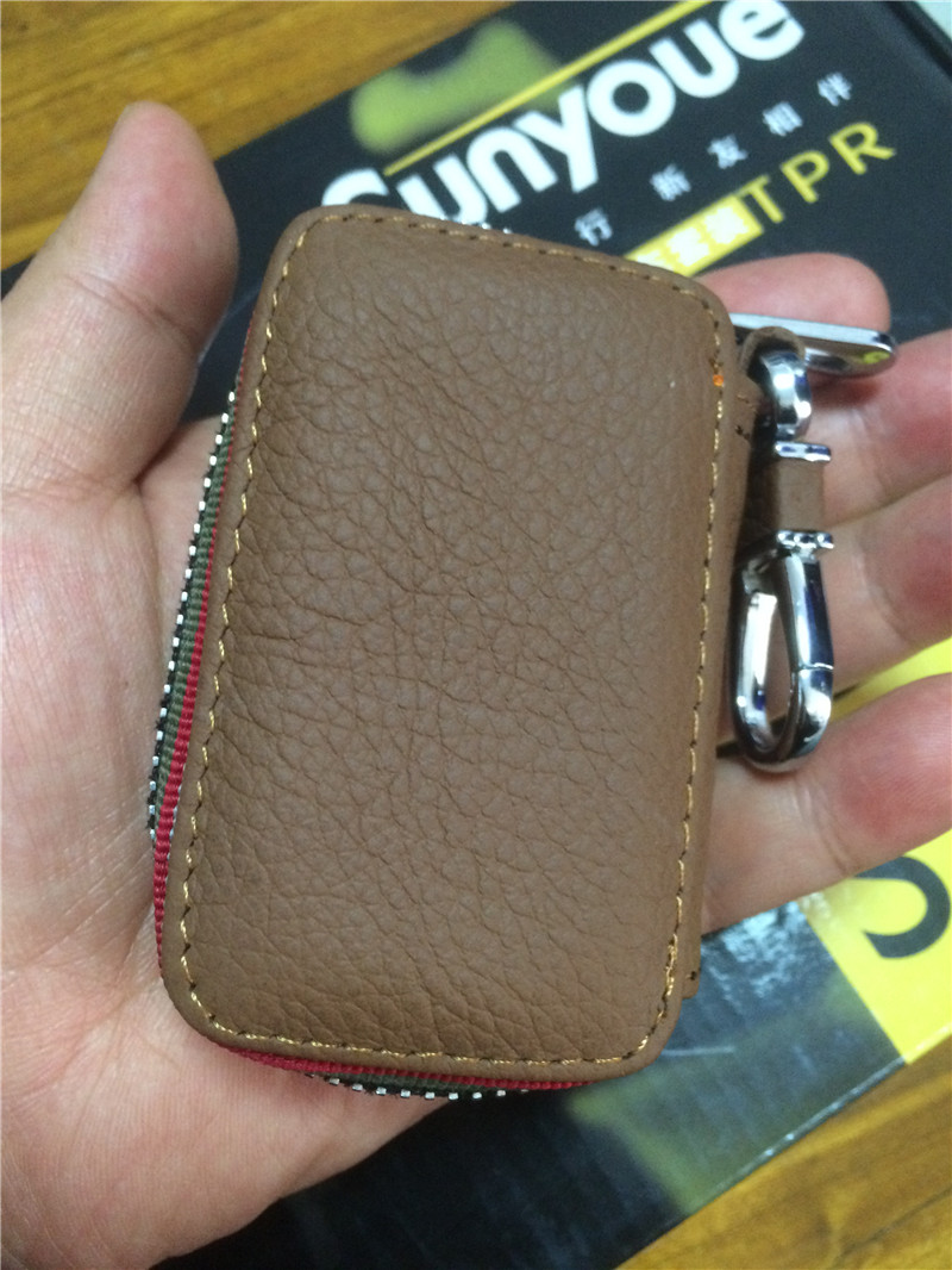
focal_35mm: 29
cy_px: 635
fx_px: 1063
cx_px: 476
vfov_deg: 61.6
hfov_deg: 48.2
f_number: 2.2
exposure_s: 1/20
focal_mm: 4.15
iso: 320
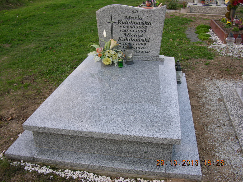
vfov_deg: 40.7
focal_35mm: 35
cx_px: 122
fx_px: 246
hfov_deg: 52.6
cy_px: 91
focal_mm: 8.9
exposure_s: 1/29.6
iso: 55
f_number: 2.8
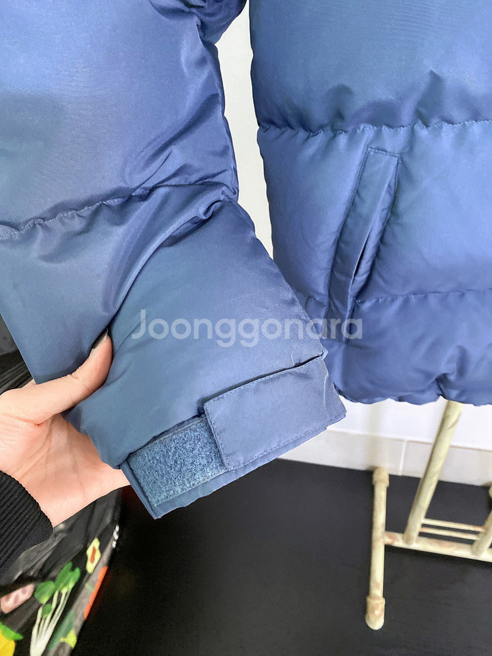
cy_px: 328
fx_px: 492
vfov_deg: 67.3
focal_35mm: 26
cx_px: 246
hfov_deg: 53.1
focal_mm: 4.25
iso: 1000
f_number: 1.8
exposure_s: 1/60
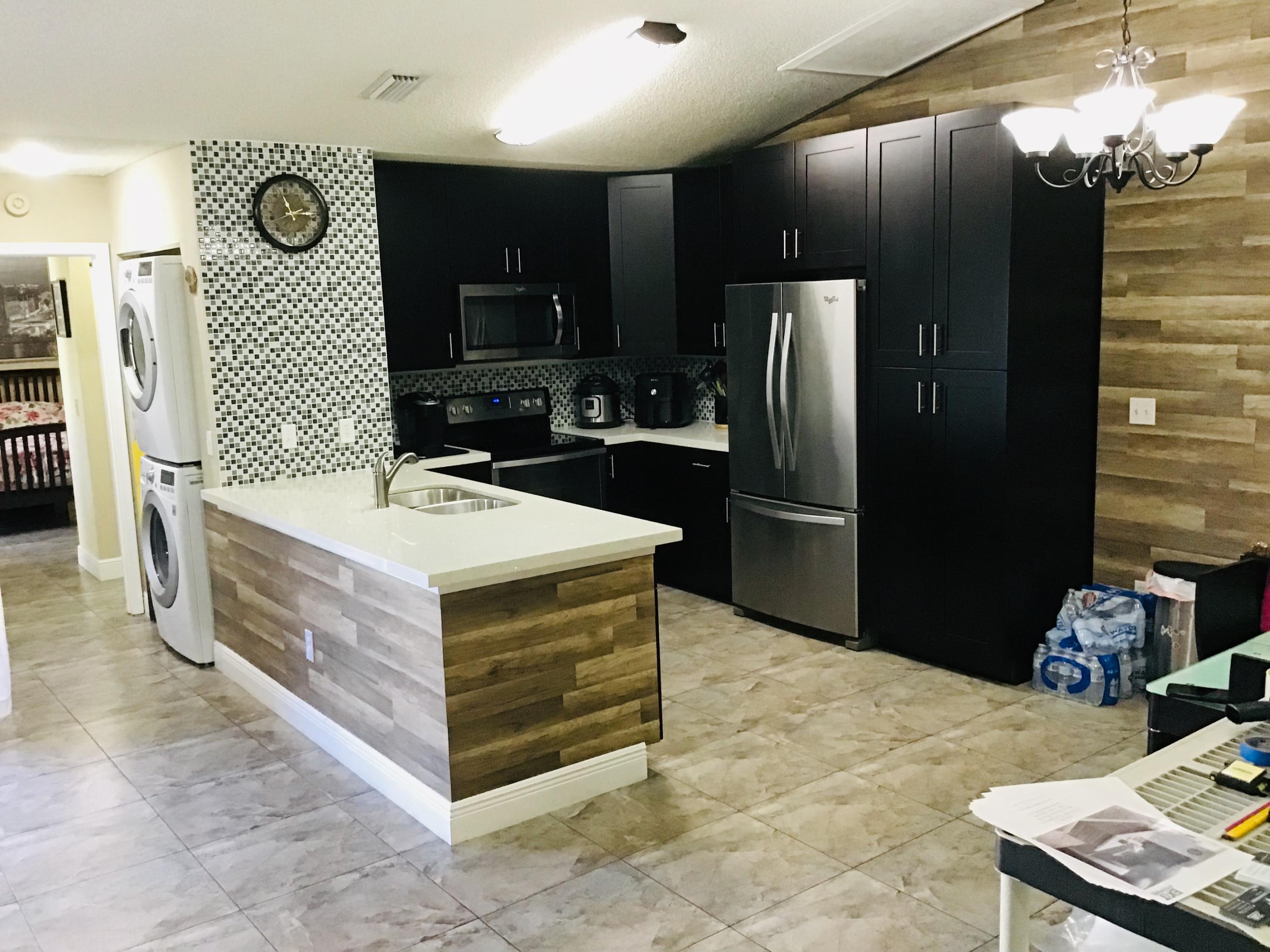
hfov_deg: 58.4
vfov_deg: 45.4
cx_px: 635
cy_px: 476
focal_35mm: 31
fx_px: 1137
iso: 250
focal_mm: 3.3
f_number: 2.4
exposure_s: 1/30
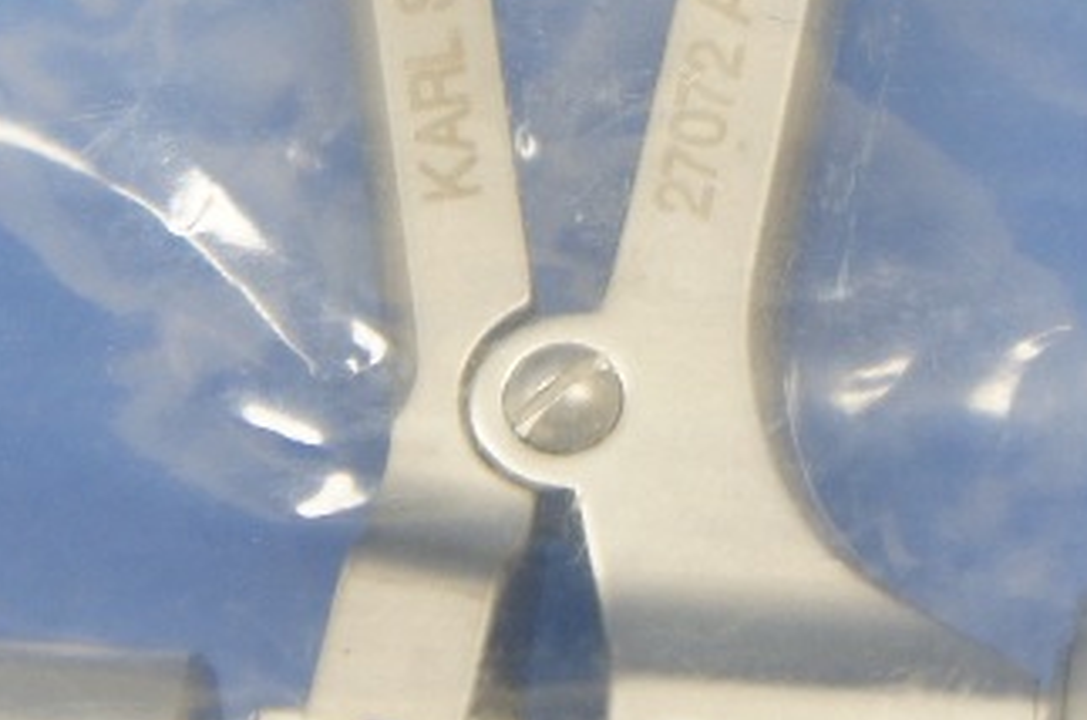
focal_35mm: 253
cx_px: 727
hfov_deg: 8.2
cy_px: 20
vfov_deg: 5.4
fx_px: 7624
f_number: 4.5
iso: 250
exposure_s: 1/60
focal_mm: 34
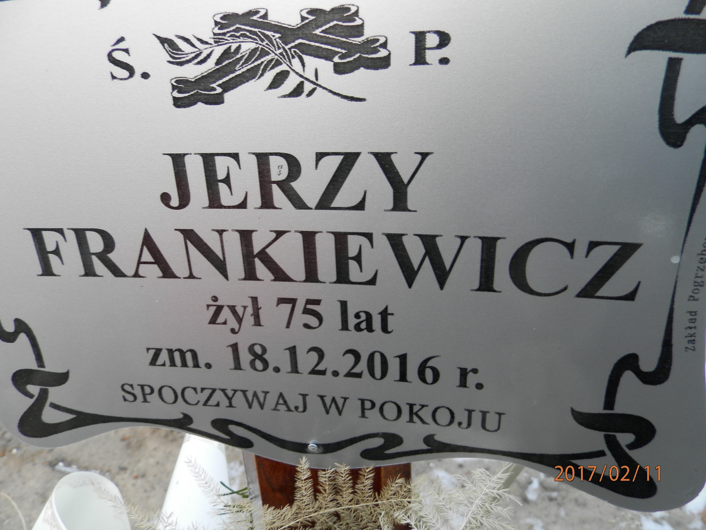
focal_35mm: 25
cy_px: 265
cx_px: 353
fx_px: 510
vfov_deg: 54.9
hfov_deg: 69.4
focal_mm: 4.5
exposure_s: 1/30
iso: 80
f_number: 3.1
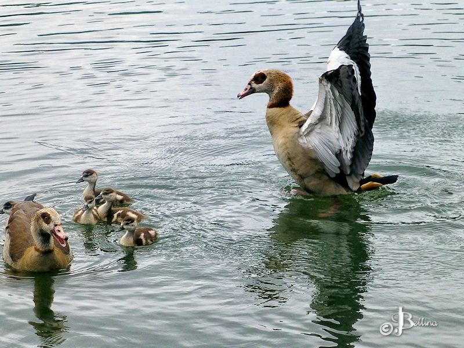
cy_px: 174
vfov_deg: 9.3
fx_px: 2145
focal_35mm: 160
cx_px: 232
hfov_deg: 12.3
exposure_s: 1/320
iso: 160
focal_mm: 25.9
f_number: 5.4
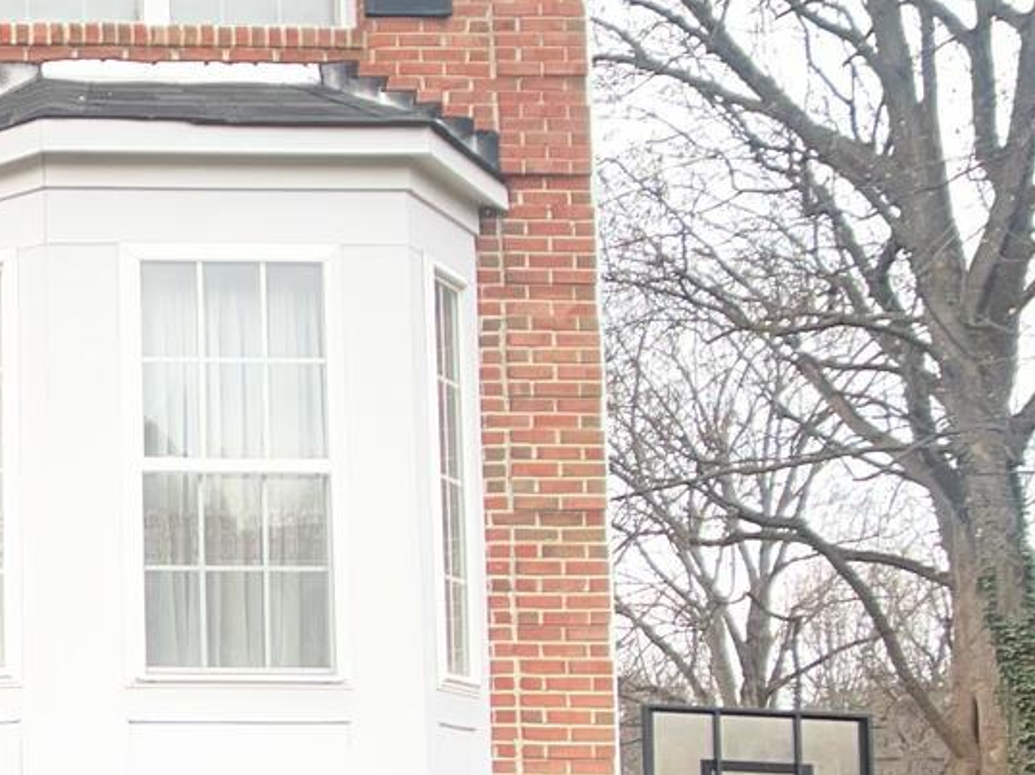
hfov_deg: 17.9
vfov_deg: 14.7
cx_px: -471
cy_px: 723
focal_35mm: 99
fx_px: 2959
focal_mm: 5.7
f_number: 1.5
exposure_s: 1/195
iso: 40
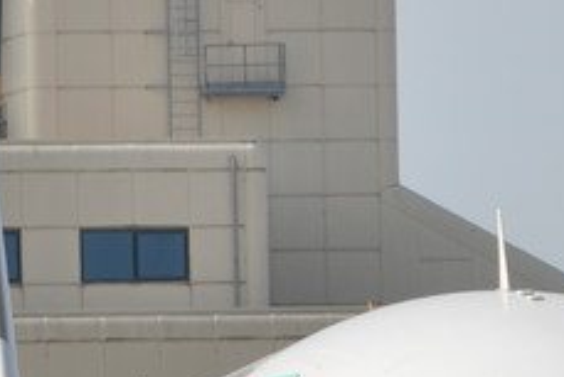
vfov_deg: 1.7
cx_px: 394
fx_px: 12990
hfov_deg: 2.5
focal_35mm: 829
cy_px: 665
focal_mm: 105
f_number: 10
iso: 160
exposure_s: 1/400
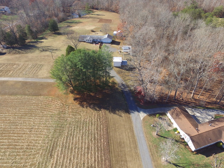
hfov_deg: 81.8
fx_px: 129
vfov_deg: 66.0
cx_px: 112
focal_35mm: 20
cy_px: 84
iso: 100
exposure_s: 1/442
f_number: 2.8
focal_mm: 3.61
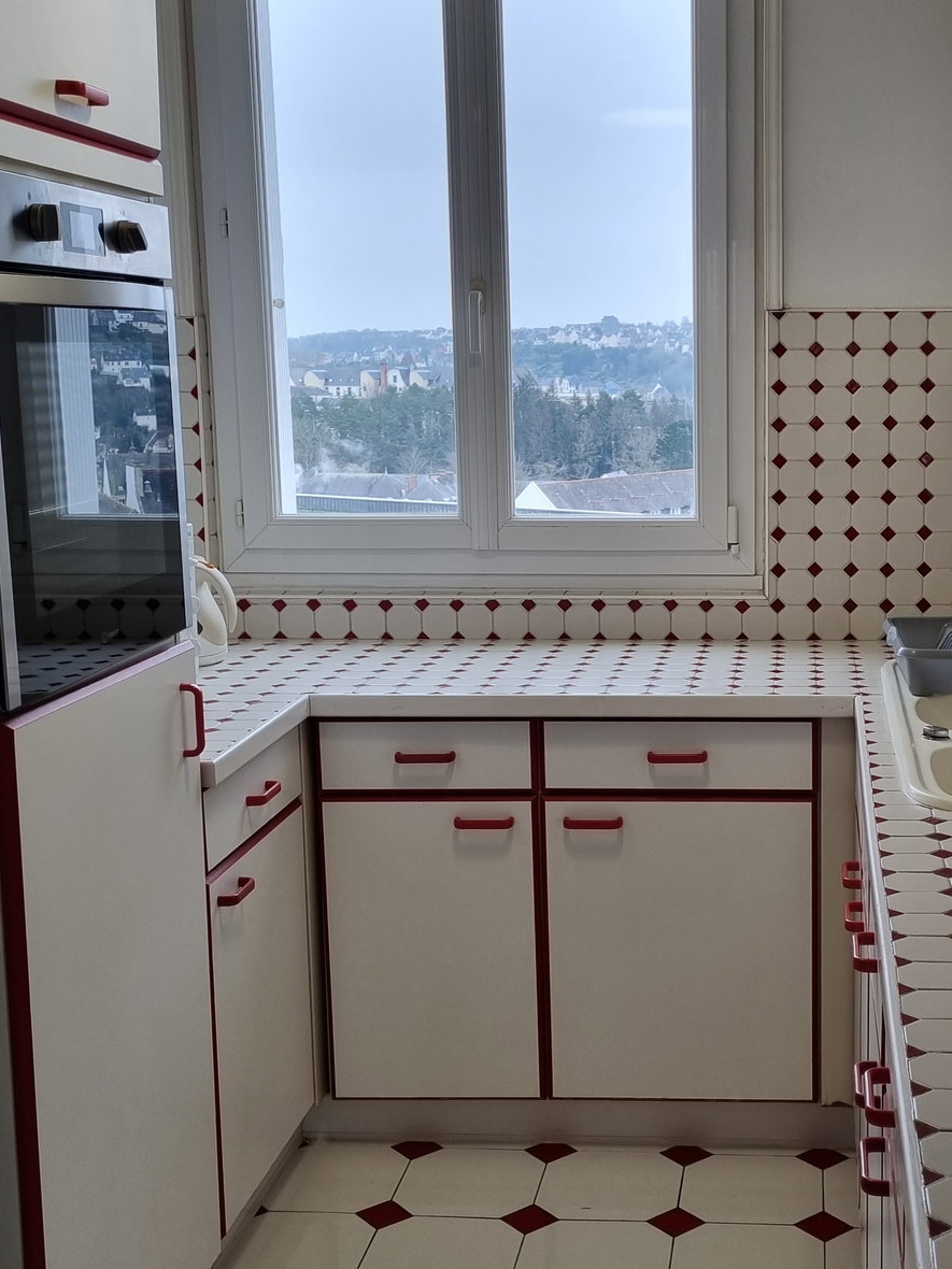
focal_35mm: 47
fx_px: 1723
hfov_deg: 30.4
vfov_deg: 40.4
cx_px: 699
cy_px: 625
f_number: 1.8
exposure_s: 1/126
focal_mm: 5.4
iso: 50
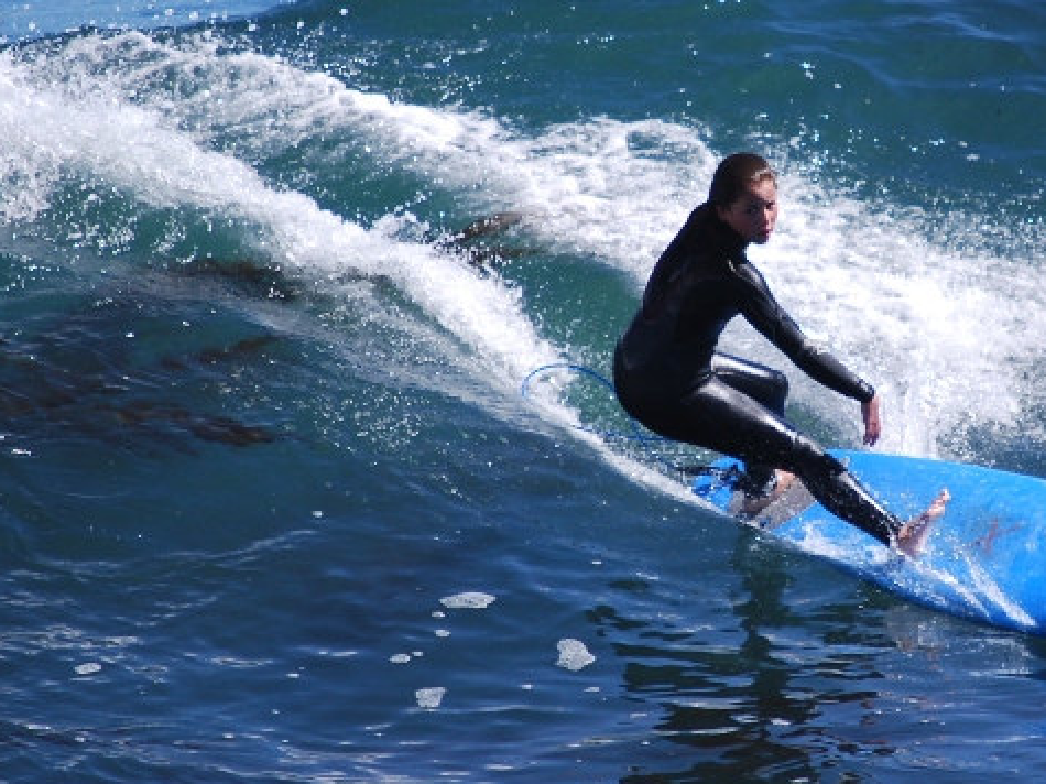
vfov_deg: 3.8
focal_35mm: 389
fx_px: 11752
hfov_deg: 5.1
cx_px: 628
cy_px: 329
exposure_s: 1/640
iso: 200
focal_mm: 200
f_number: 5.6
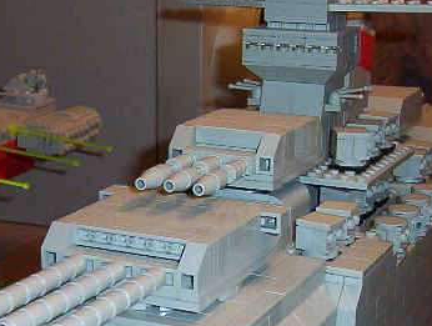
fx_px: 1063
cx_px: 236
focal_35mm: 85
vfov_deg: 17.4
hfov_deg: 23.0
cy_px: 201
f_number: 2.76
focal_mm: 5.54
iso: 140
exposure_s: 1/30
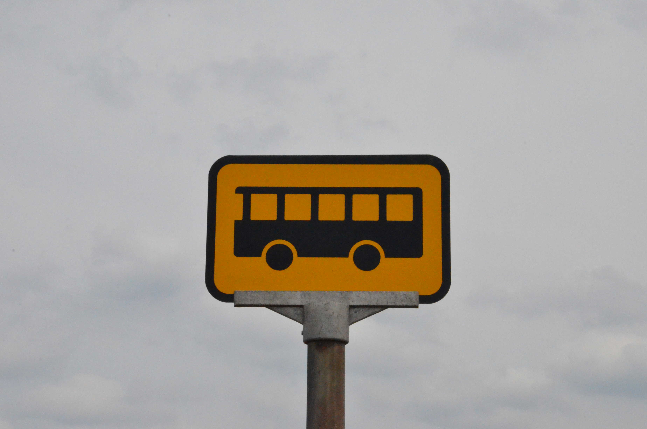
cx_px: 324
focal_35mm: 82
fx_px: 1480
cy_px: 214
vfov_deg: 16.5
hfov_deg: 24.7
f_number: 29
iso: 6400
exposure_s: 1/3200
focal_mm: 55
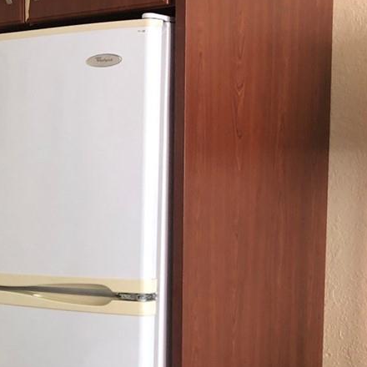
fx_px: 1080
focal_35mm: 90
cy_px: 304
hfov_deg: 17.6
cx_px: -163
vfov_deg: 19.1
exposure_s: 1/17
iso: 40
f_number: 1.8
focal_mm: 4
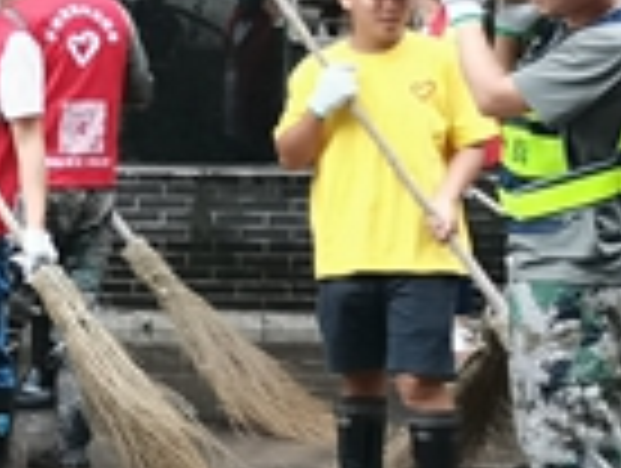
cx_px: -594
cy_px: 144
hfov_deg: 12.0
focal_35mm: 148
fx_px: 2660
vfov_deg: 10.0
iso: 100
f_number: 1.8
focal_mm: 5.58
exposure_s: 1/50
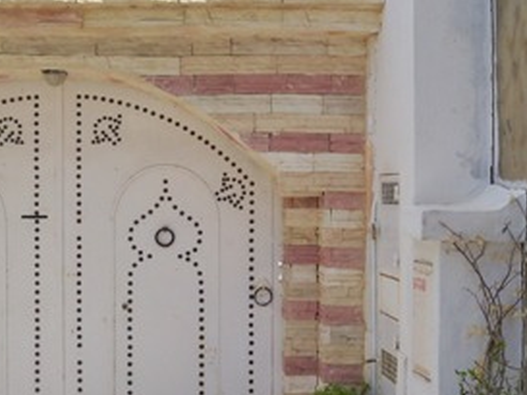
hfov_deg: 23.8
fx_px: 1249
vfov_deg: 18.0
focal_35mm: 82
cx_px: 237
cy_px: 212
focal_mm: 6.3
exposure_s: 1/400
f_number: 4.7
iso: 64
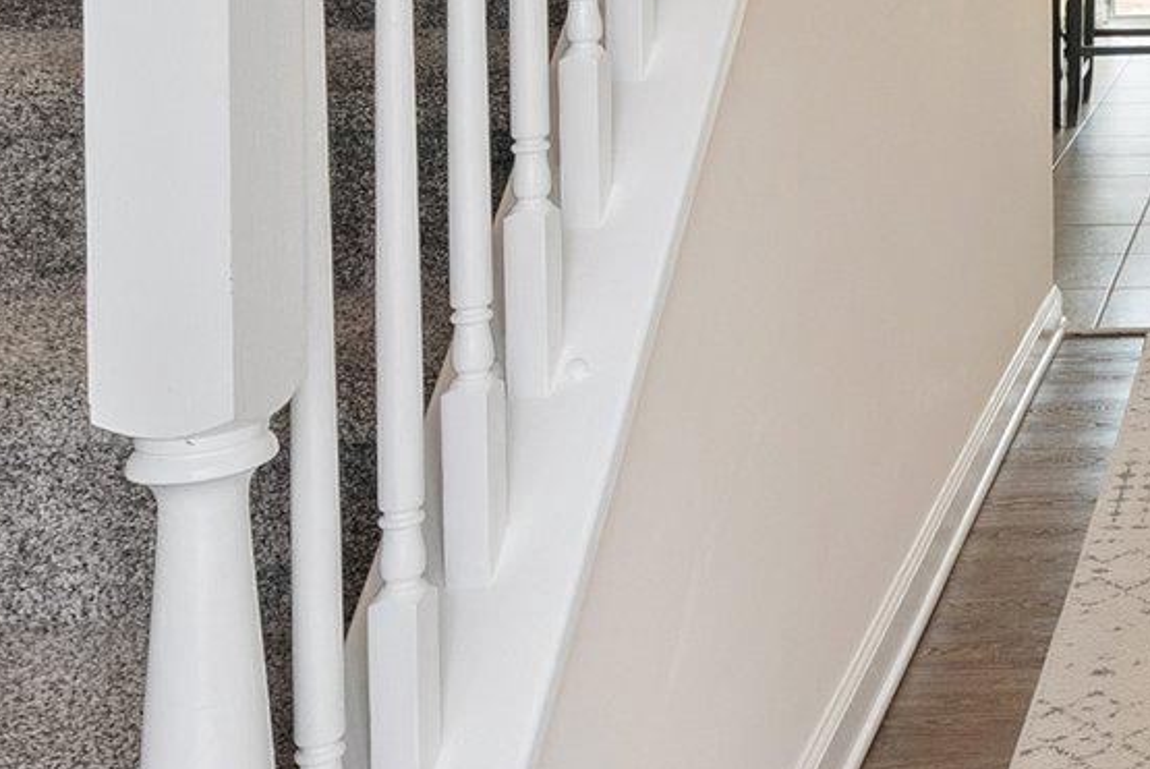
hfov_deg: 29.1
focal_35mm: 59
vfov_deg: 21.3
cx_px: 1395
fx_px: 1886
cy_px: -177
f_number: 8
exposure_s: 1/13
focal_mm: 16
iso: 640
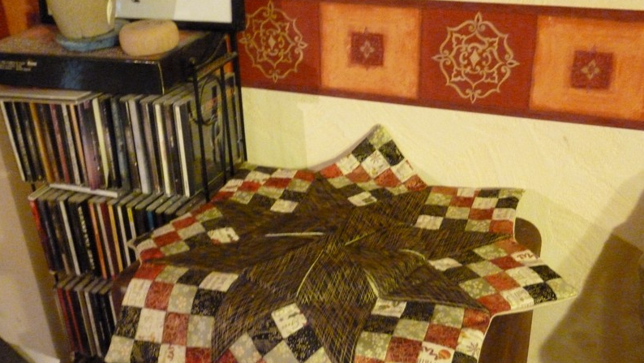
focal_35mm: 45
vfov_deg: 26.5
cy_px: 225
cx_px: 320
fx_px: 769
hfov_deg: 45.5
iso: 1000
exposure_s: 1/8
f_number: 3.7
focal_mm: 7.3
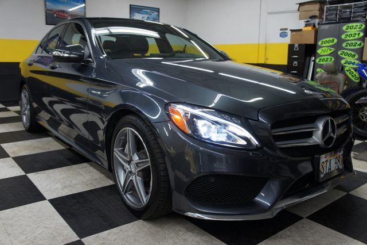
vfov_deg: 43.6
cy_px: 122
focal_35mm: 30
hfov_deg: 62.0
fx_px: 306
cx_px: 184
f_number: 4
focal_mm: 20
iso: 200
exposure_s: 1/30
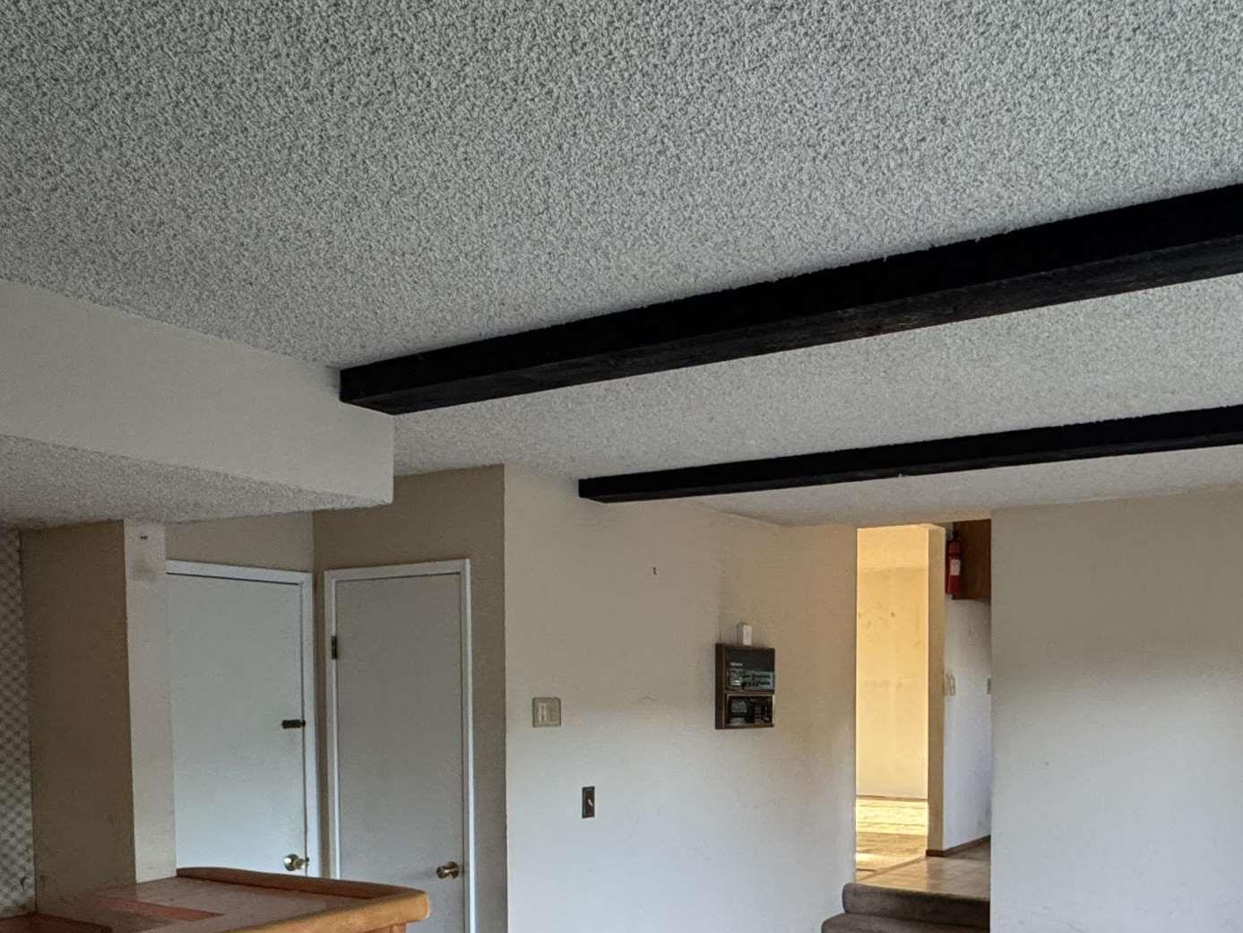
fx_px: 1113
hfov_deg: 56.6
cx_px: 868
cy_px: 733
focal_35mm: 31
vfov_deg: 43.5
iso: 250
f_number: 2.2
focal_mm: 2.22
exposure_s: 1/60
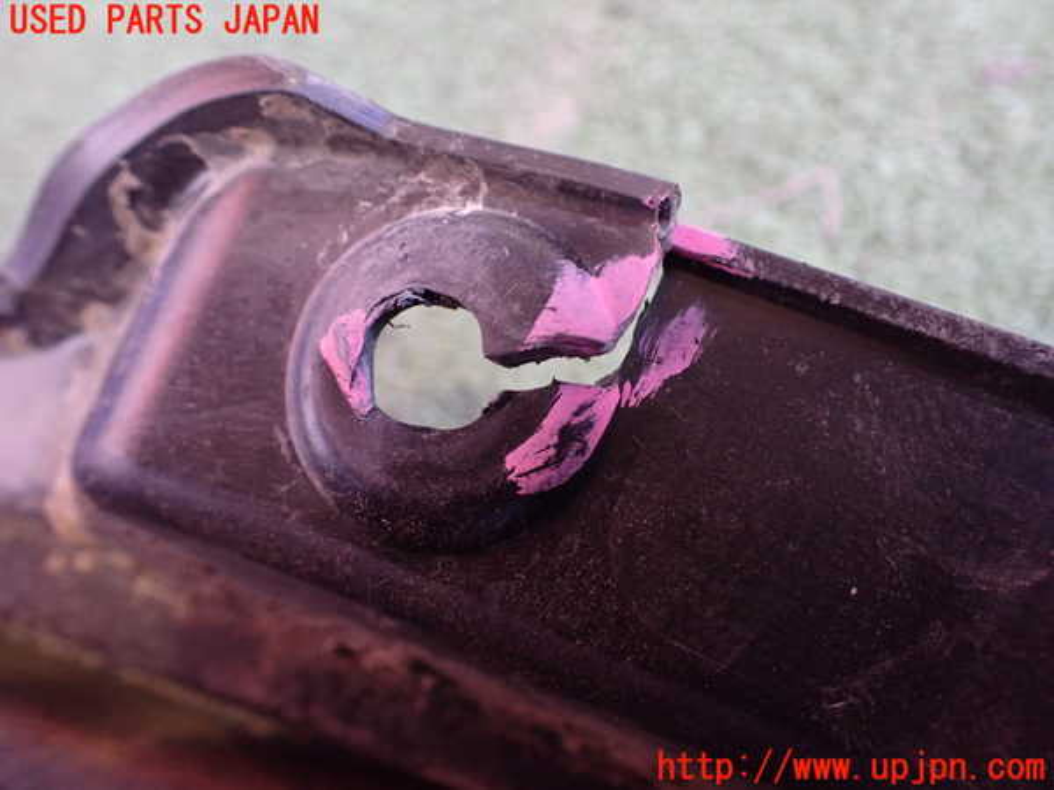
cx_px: 527
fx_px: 913
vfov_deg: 46.8
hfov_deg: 60.0
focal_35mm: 30
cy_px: 395
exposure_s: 1/60
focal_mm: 5.4
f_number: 2.3
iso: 800
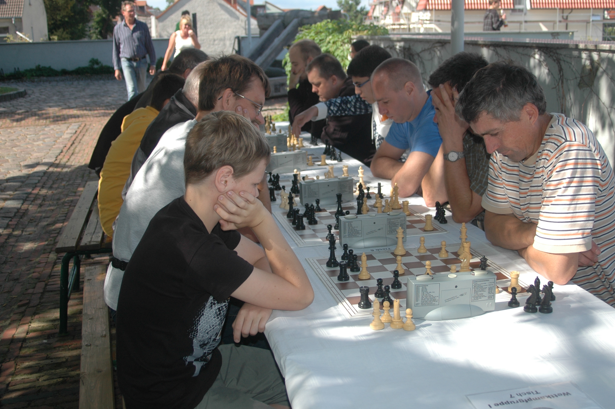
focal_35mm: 44
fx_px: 751
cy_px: 182
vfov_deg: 30.4
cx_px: 340
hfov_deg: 44.5
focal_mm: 26
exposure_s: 1/500
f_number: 4.5
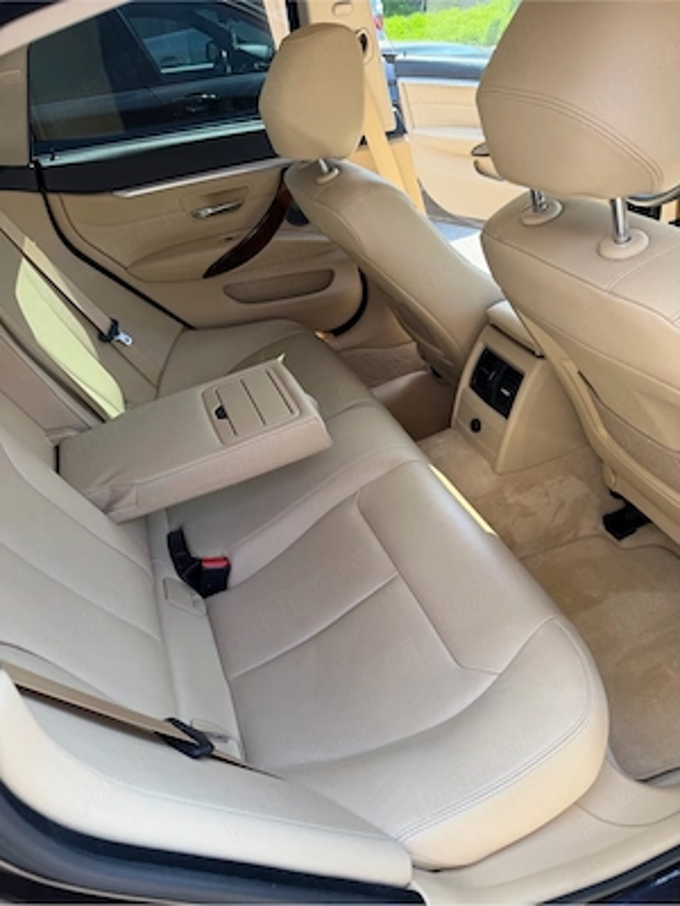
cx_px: 340
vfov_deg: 71.6
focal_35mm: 24
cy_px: 453
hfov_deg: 56.8
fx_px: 629
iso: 80
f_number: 1.78
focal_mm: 6.76
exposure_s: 1/280
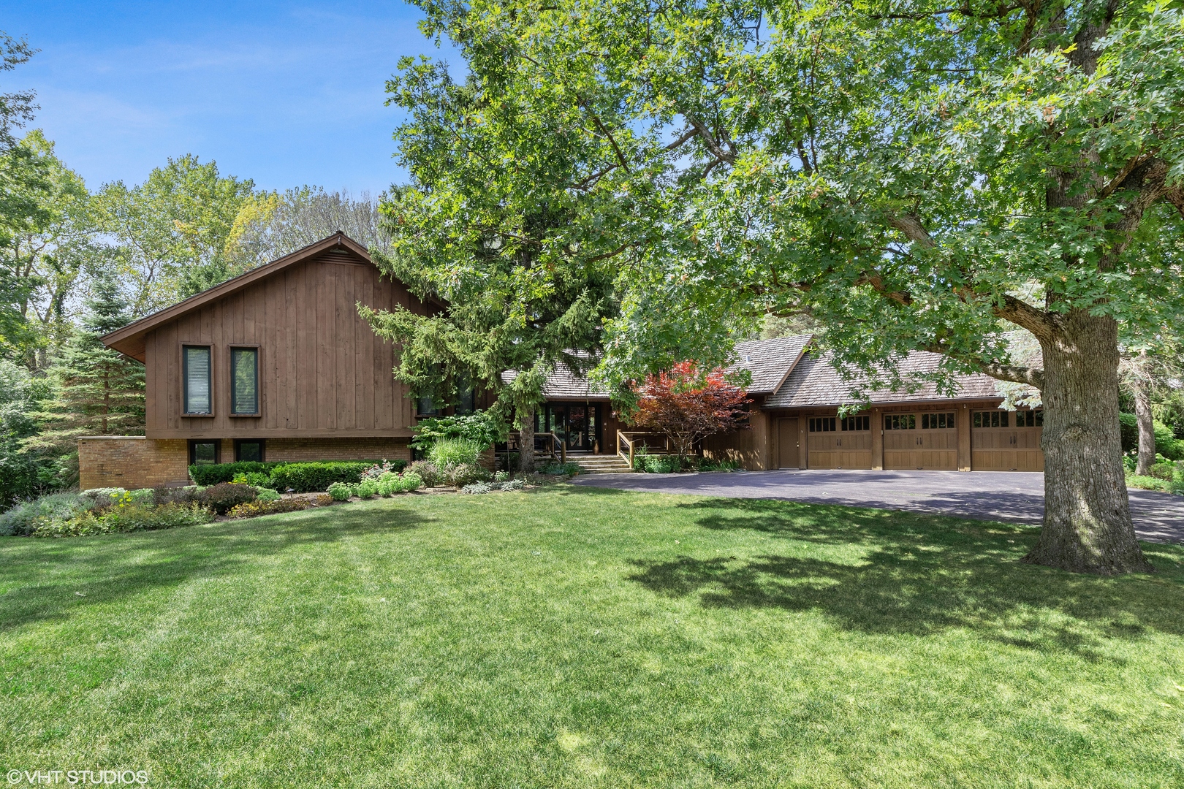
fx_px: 592
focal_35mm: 18
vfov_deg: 67.4
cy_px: 394
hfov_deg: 90.0
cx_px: 592
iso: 200
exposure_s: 1/125
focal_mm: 12
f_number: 9
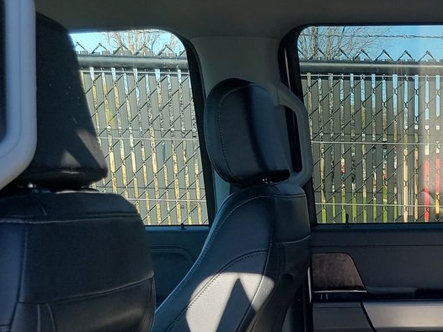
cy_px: 456
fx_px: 935
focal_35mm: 73
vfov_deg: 18.5
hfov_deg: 25.0
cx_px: 476
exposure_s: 1/207
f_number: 1.8
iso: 50
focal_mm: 6.7
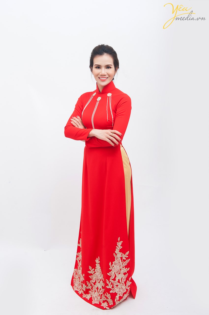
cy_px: 158
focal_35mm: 44
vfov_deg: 44.5
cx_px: 104
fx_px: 384
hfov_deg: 30.5
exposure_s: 1/125
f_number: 7.1
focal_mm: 44
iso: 200
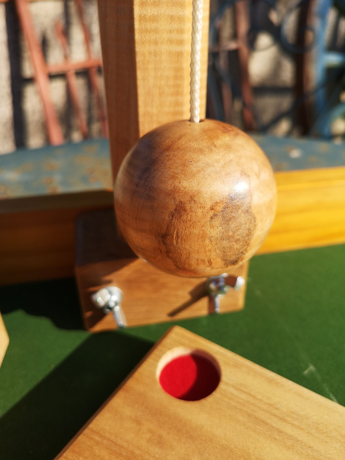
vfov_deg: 65.3
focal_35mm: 27
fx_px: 359
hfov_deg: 51.4
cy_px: 230
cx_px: 172
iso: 50
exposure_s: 1/1712
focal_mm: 3.95
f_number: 1.8
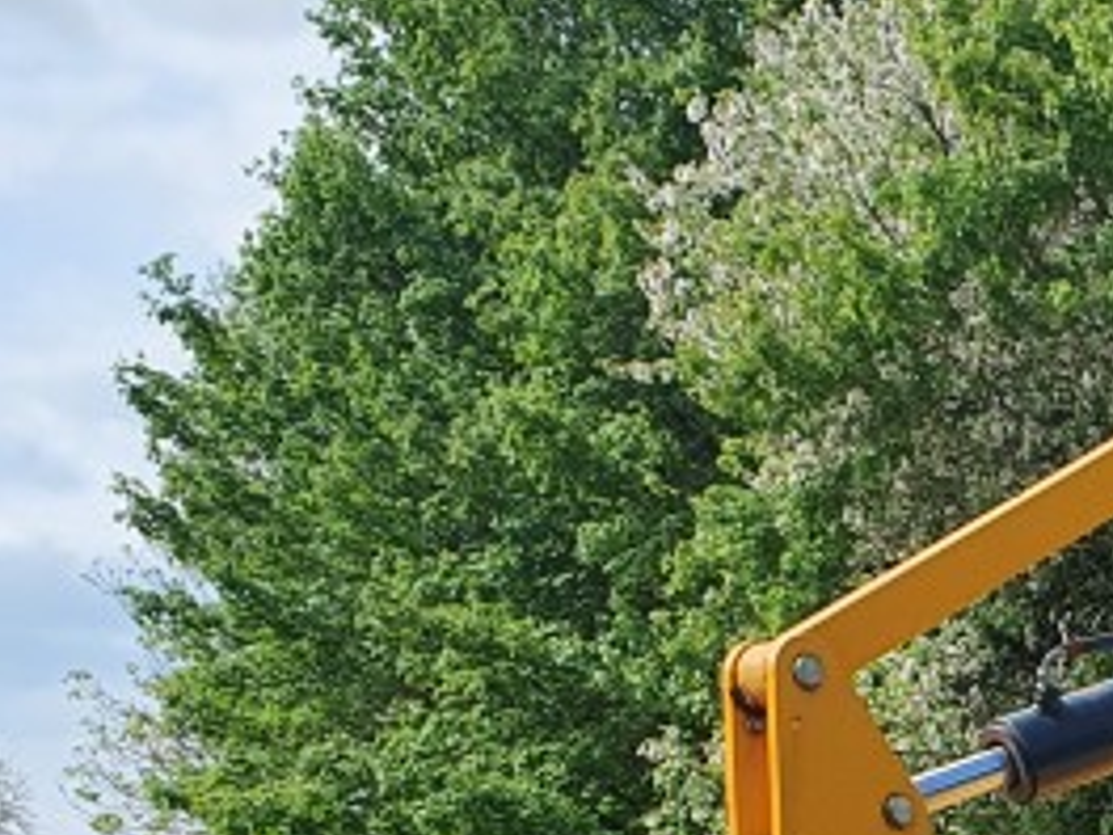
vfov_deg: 13.7
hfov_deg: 17.7
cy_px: 1303
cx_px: 1610
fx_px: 3247
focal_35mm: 101
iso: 50
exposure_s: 1/1156
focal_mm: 4.32
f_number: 2.4
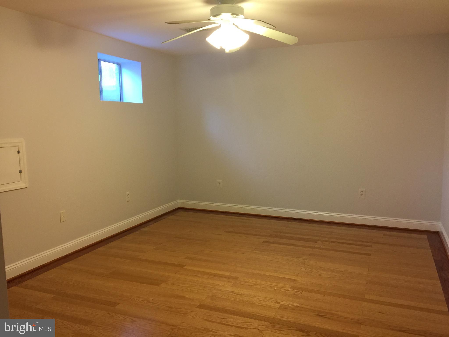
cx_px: 224
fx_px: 376
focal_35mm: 29
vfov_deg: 48.2
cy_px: 168
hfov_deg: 61.7
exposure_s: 1/15
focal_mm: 4.15
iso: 50
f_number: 2.2
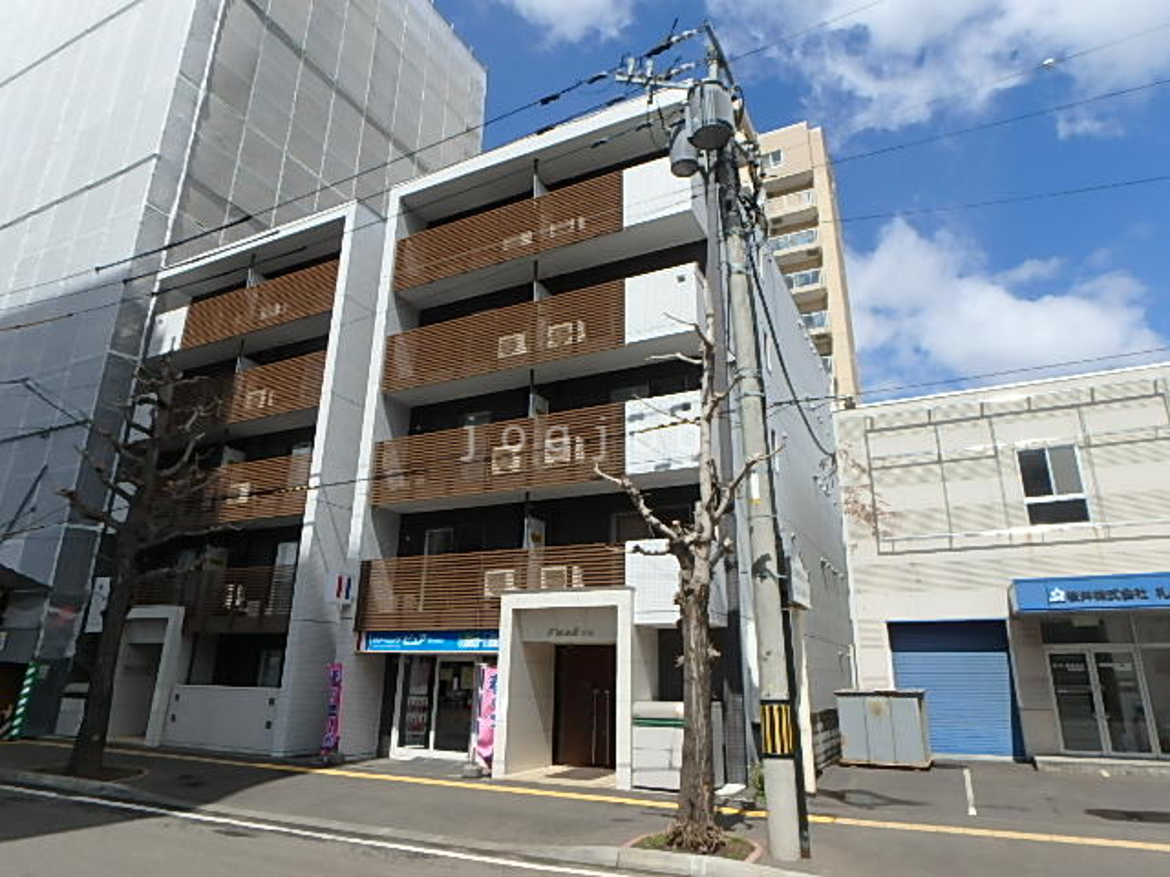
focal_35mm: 21
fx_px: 710
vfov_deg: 63.4
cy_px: 438
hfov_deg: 79.0
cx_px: 585
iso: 125
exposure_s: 1/640
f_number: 6
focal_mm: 3.7
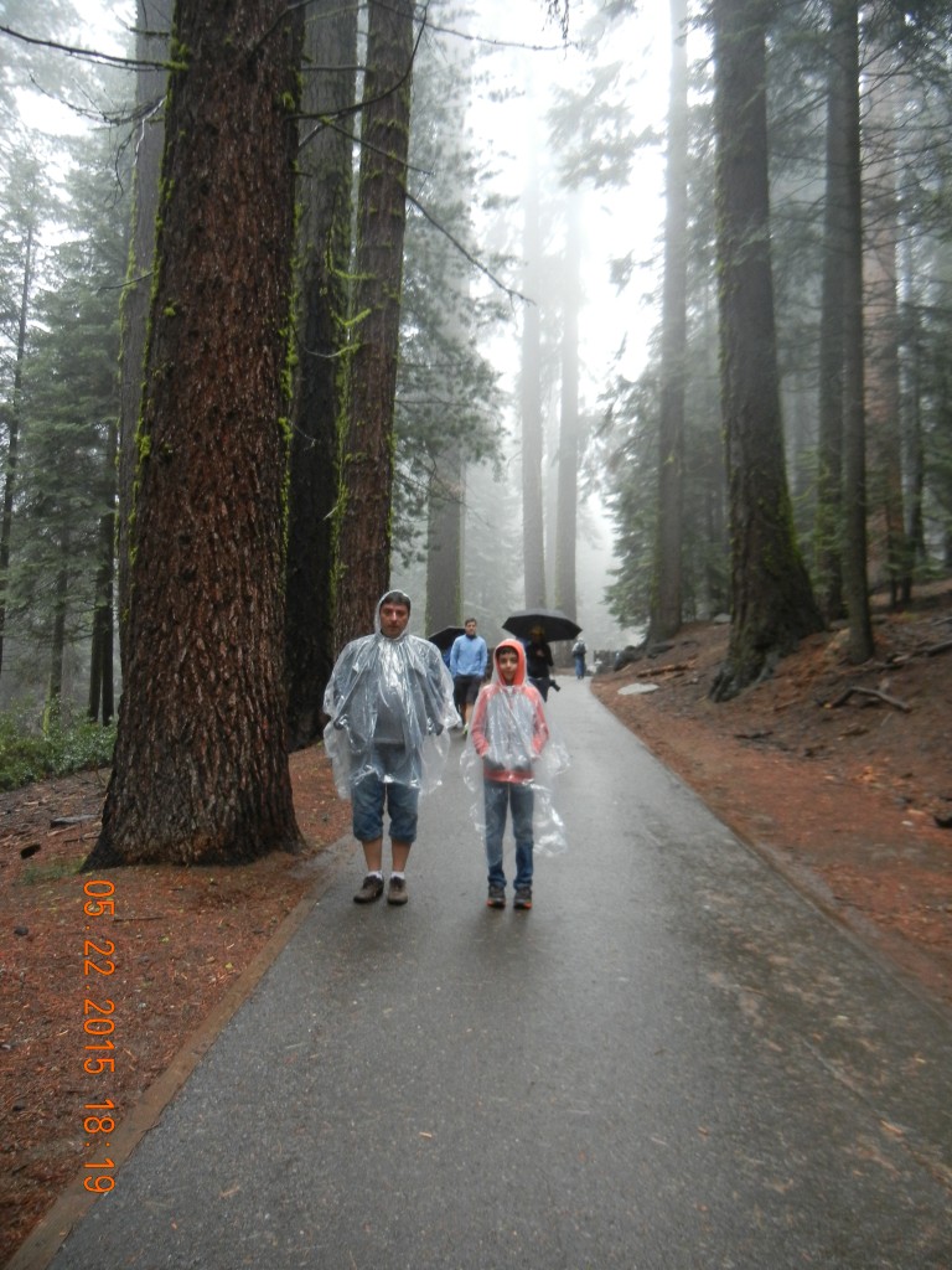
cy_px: 635
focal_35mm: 30
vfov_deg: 60.0
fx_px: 1100
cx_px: 476
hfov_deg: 46.8
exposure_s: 1/48
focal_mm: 5.4
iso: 400
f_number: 3.5
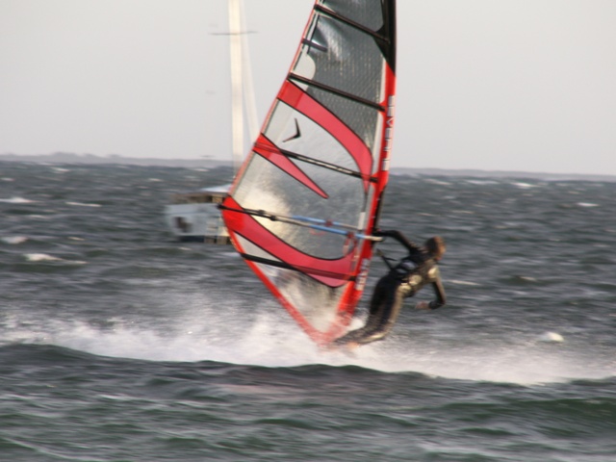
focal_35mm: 420
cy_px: 231
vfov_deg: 3.5
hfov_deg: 4.7
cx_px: 308
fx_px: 7474
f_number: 4.5
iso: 50
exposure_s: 1/125
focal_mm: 69.45
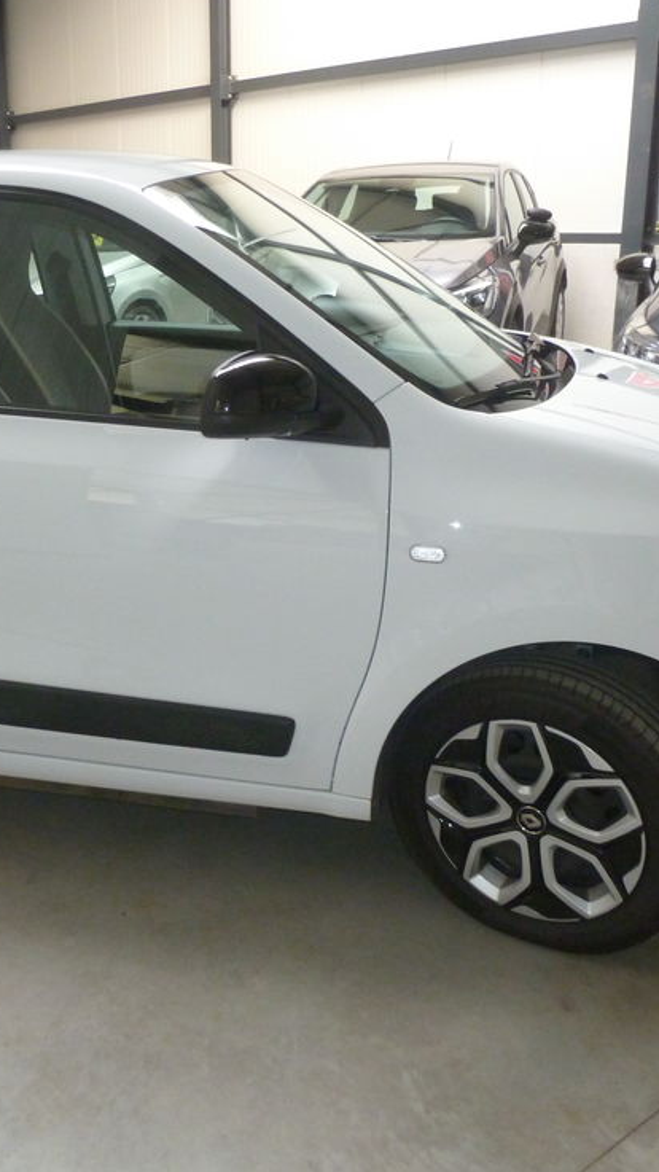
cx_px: 84
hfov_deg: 30.8
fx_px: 1149
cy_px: 588
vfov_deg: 54.0
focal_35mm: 37
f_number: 3.3
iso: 320
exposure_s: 1/30
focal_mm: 4.1
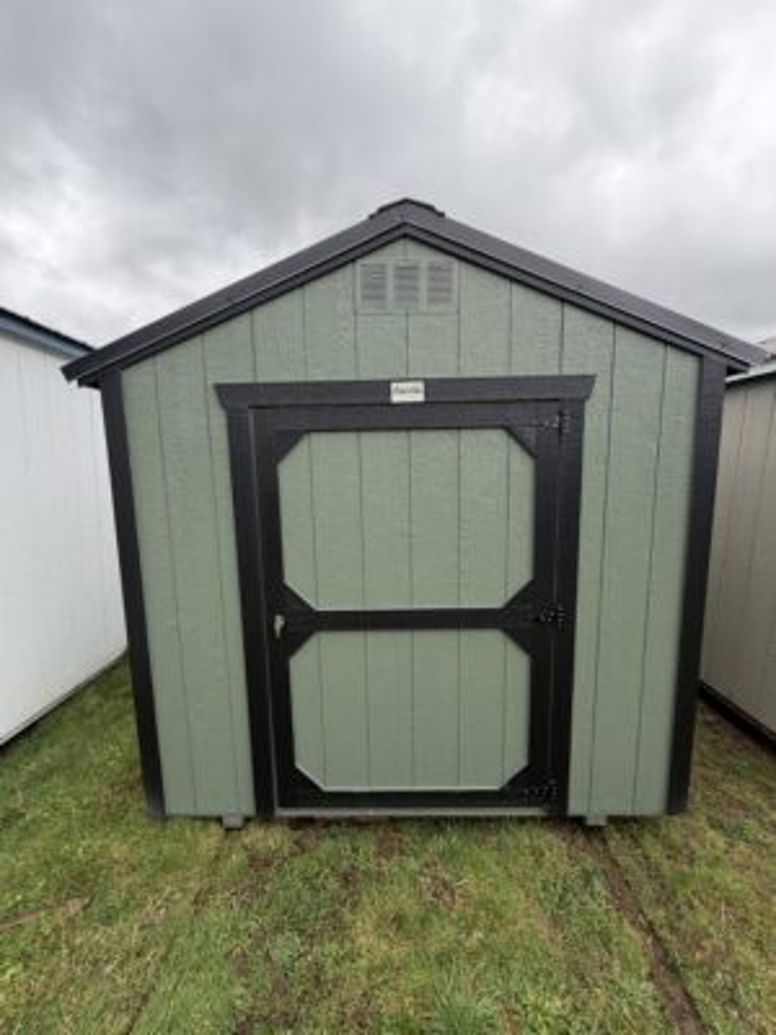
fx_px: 418
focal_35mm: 14
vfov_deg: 102.1
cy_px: 518
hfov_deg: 85.7
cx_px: 388
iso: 40
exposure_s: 1/157
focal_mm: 2.22
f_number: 2.2
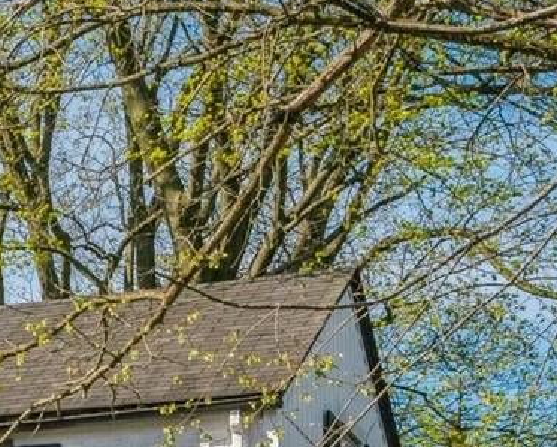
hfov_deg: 11.6
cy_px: 585
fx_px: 2557
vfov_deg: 9.8
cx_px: -391
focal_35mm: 155
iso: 200
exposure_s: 1/2000
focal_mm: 38
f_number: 8
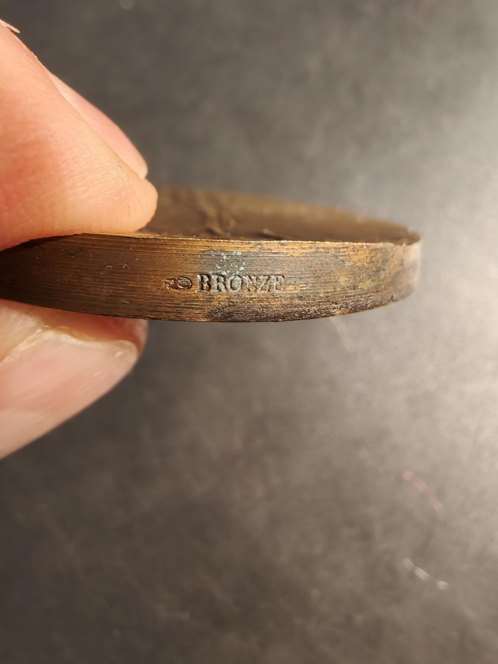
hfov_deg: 58.9
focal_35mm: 23
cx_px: 249
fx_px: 441
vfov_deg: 73.9
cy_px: 332
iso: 200
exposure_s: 1/50.5
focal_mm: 2.32
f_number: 2
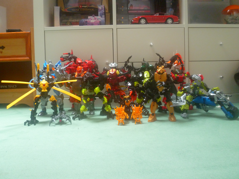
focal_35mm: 30
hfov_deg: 60.0
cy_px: 90
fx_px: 207
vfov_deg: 46.8
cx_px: 120
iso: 400
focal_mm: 5.4
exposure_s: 1/30
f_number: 2.9
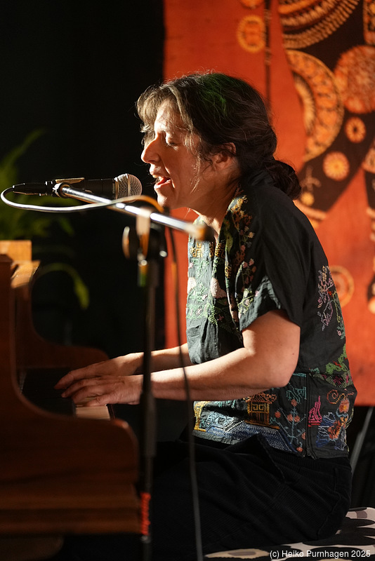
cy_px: 280
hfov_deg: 11.4
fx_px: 1873
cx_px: 188
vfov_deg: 17.1
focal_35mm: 120
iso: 6400
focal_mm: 120
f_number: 2.8
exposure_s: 1/50
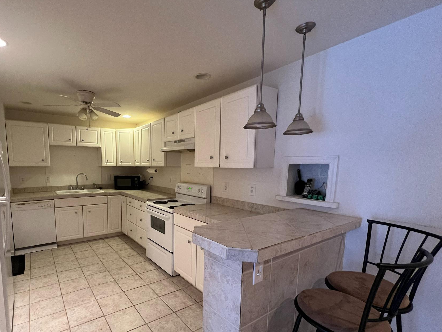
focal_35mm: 16
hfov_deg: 92.9
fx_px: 204
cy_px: 193
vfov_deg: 77.5
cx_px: 171
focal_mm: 1.57
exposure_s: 1/60
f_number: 1.8
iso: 320
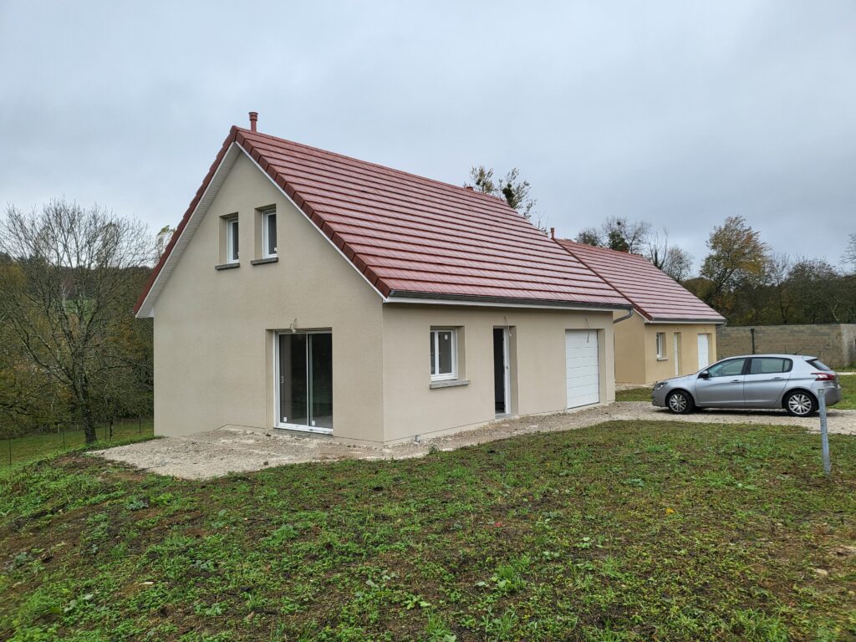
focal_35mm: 26
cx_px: 428
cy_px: 321
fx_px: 643
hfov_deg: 67.3
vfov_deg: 53.1
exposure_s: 1/773
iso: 50
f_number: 1.8
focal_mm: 4.25
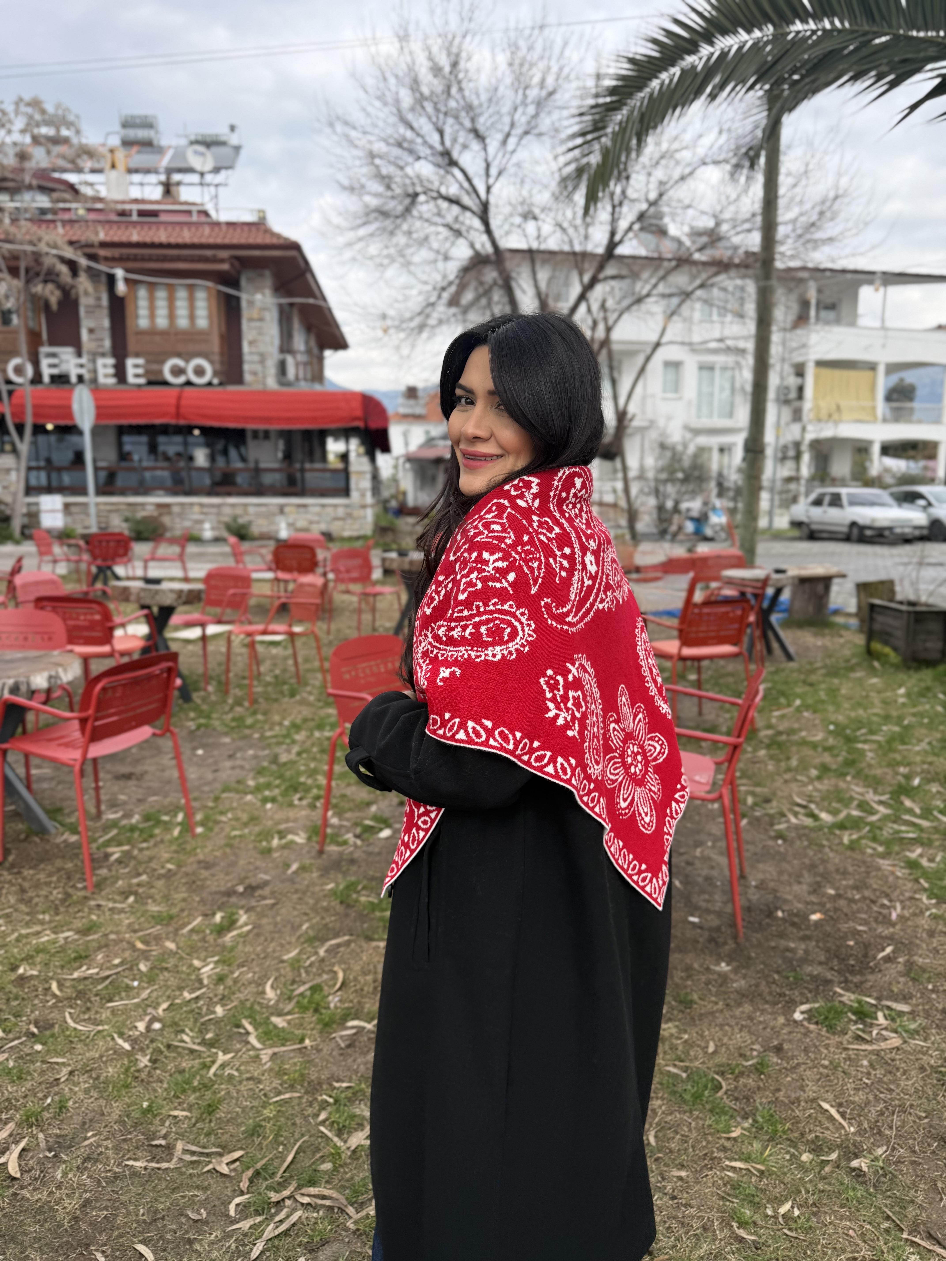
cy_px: 630
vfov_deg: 71.6
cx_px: 473
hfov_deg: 56.8
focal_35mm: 24
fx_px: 875
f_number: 1.78
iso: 100
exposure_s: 1/943
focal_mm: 6.76
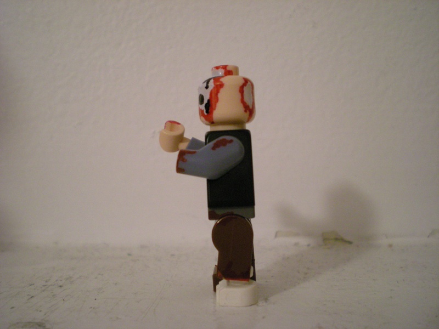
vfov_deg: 37.7
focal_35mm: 38
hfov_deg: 49.0
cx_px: 220
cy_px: 164
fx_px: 482
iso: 384
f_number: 3.1
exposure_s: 1/8
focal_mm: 6.3
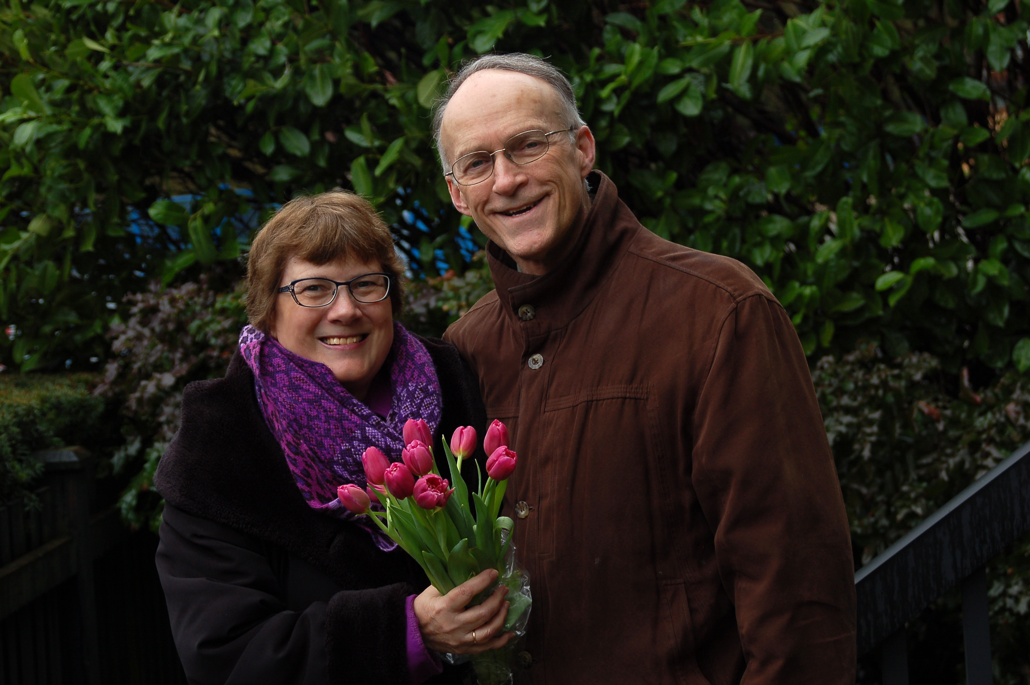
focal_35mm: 78
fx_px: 2230
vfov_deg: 17.5
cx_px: 515
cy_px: 342
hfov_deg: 26.0
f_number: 5
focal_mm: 52
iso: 200
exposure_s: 1/160
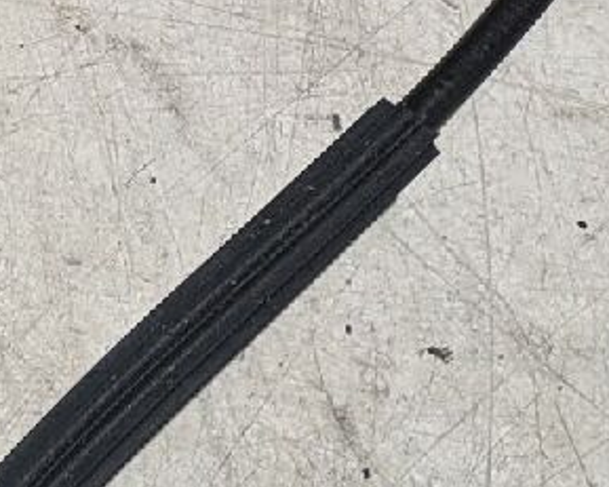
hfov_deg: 10.2
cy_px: -84
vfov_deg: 9.4
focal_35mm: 162
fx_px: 2919
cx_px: -921
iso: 199
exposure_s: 1/100
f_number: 1.89
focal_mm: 5.43
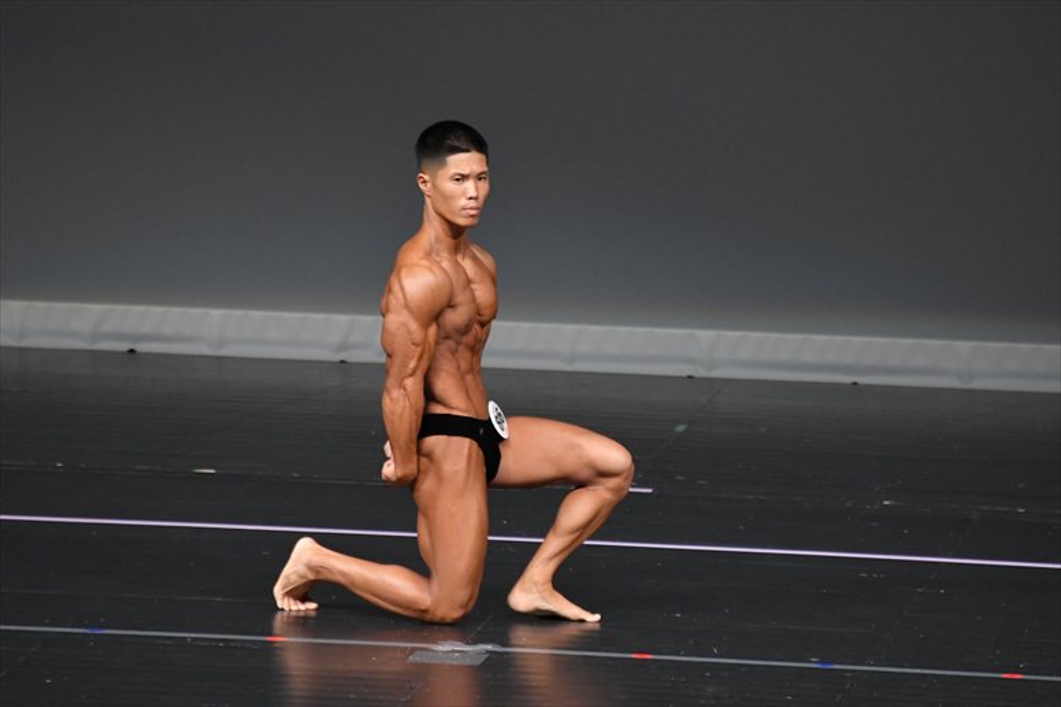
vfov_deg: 3.1
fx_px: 13256
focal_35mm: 450
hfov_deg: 4.6
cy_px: 354
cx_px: 530
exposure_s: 1/400
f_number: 5.6
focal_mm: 300
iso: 4000
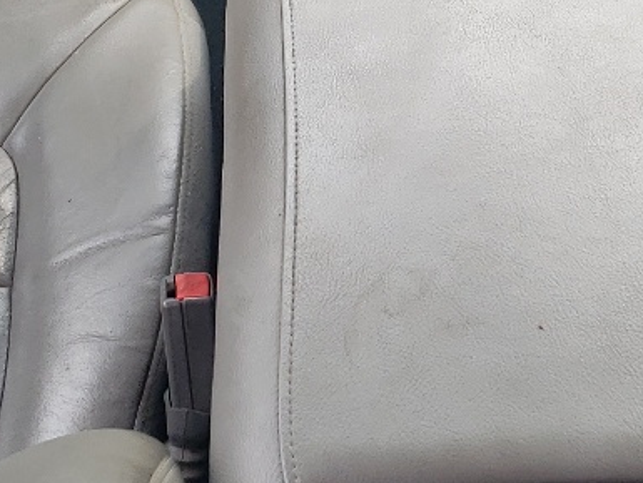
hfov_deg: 18.1
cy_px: 2
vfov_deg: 13.5
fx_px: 2007
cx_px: 443
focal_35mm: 108
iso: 50
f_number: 1.5
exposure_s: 1/192
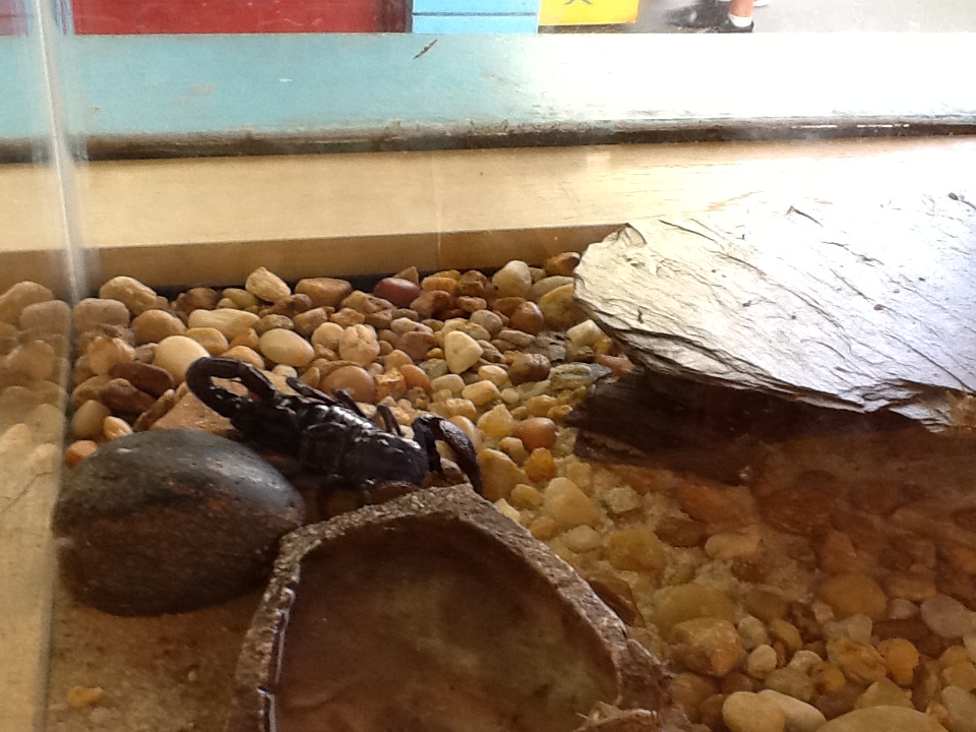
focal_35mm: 32
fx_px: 902
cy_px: 366
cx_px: 488
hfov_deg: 56.8
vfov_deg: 44.2
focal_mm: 2.03
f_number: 2.4
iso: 125
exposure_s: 1/30
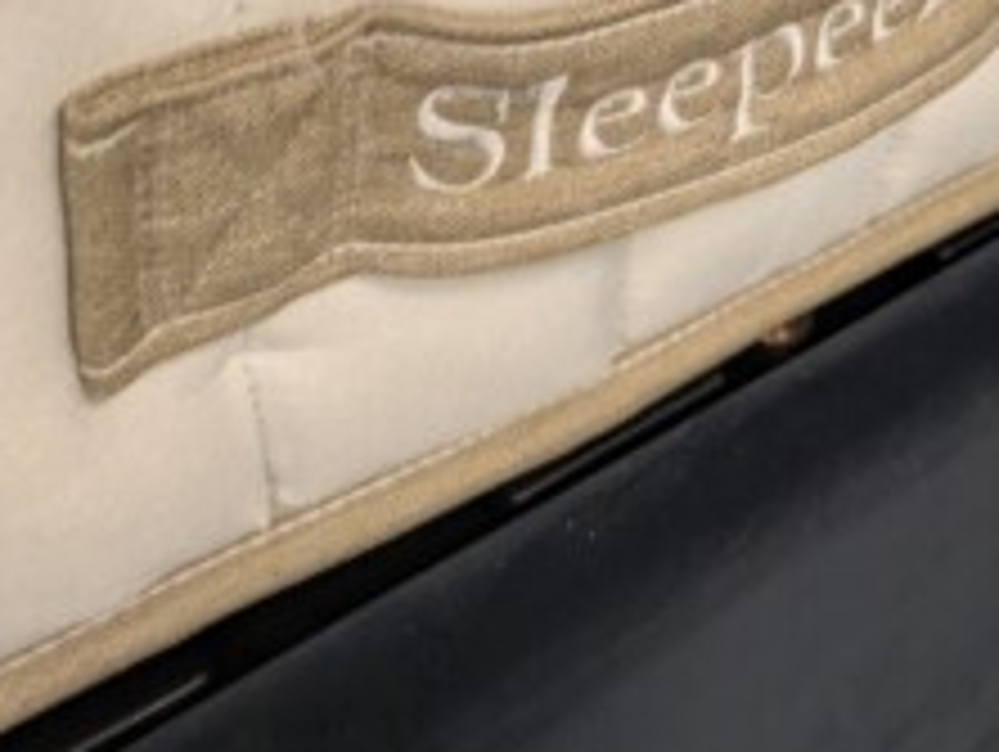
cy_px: 45
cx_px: 675
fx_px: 1560
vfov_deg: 26.0
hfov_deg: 35.1
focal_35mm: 54
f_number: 1.89
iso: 297
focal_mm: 5.43
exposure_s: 1/50
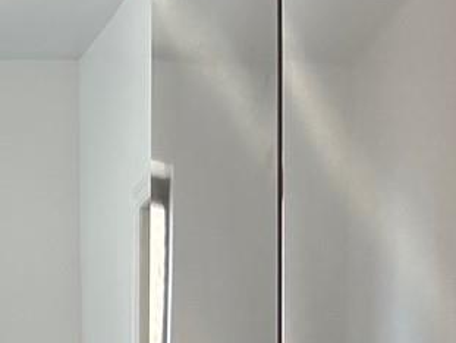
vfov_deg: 8.4
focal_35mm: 171
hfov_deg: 10.8
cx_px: -375
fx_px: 2255
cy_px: 614
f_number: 1.6
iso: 64
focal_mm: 5.96
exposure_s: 1/60
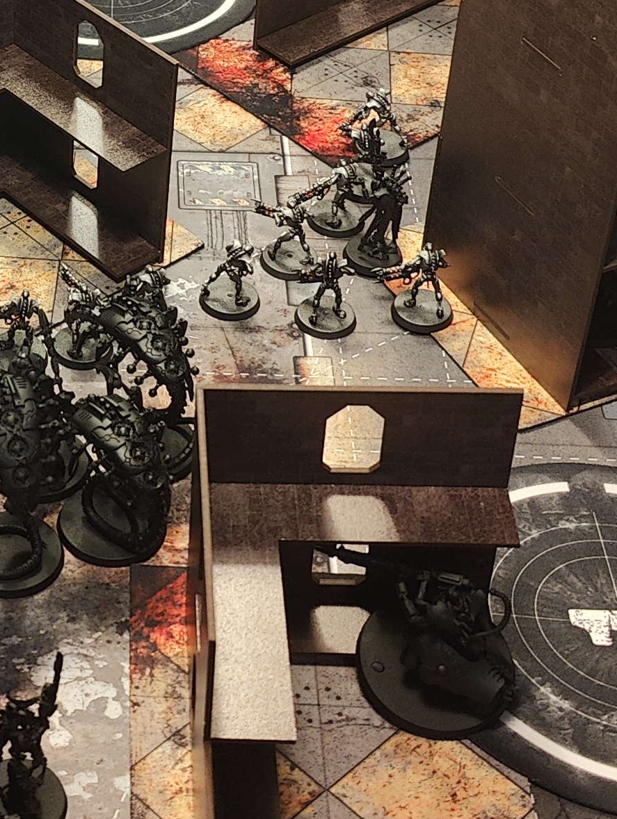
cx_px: -7
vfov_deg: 24.6
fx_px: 1850
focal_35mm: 78
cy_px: 160
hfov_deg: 18.4
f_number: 1.8
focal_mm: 6.06
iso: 400
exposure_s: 1/31
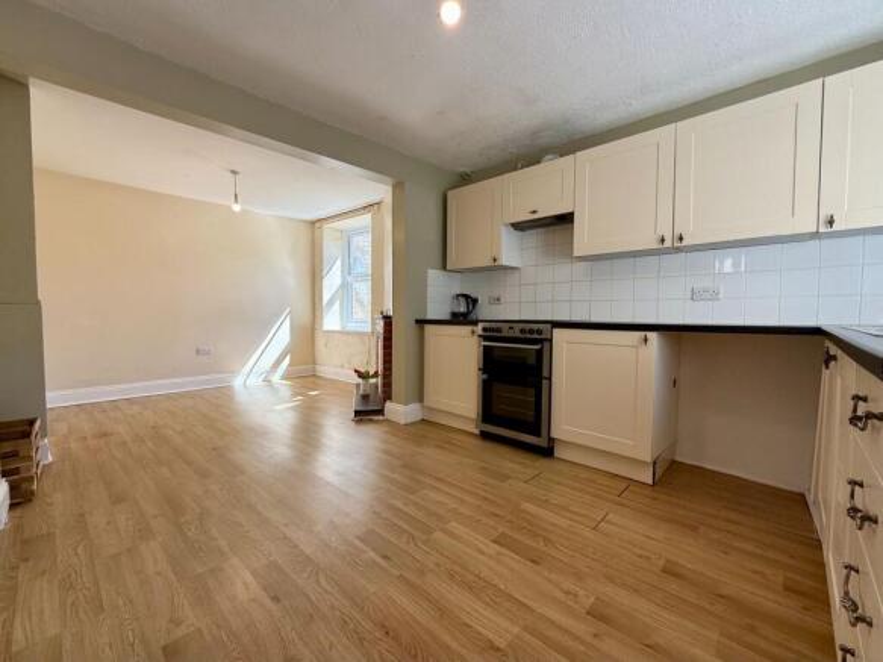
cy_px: 331
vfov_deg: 85.7
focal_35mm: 14
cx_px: 442
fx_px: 357
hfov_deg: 102.1
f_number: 2.2
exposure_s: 1/253
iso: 64
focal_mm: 2.22
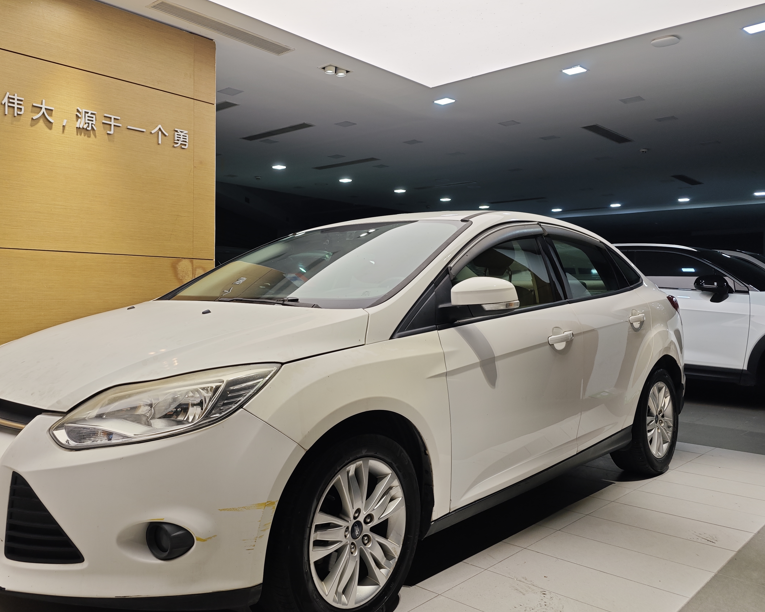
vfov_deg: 50.0
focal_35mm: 29
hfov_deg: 59.9
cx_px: 306
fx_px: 657
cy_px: 309
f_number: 1.9
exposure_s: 1/100
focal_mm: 8.7
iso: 250
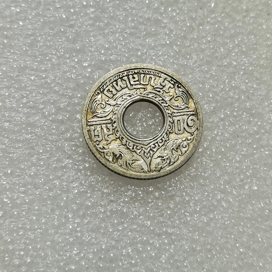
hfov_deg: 19.9
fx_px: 773
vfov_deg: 19.9
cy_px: 108
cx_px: 134
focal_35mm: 87
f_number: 1.9
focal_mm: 6.67
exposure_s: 1/100
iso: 50
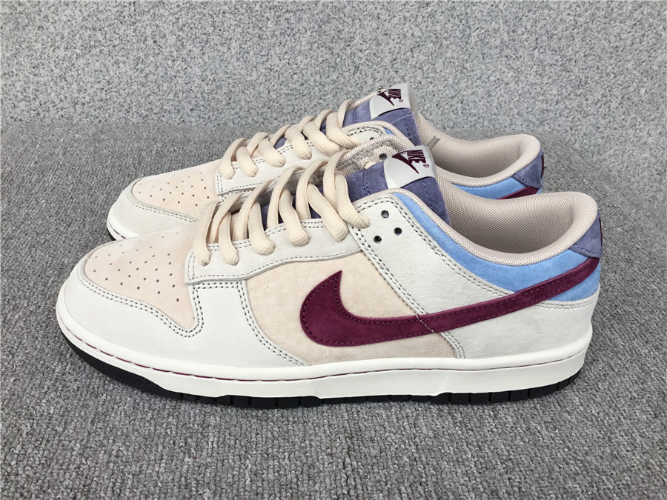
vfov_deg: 45.4
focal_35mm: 31
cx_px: 334
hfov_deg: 58.4
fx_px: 597
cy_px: 250
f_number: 2.4
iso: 25
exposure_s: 1/115
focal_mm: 3.3
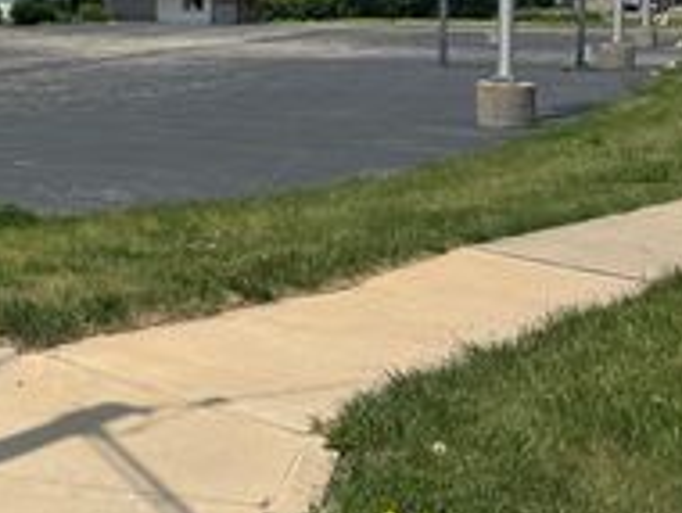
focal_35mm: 63
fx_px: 1243
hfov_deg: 26.9
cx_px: -151
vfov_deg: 22.5
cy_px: 9
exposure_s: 1/7092
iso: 80
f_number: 1.78
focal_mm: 6.76
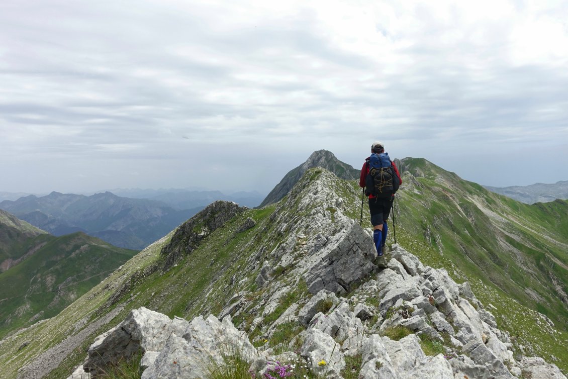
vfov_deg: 53.2
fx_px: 379
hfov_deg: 73.7
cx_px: 284
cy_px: 190
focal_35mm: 24
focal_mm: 8.8
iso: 125
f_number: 7.1
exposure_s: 1/320
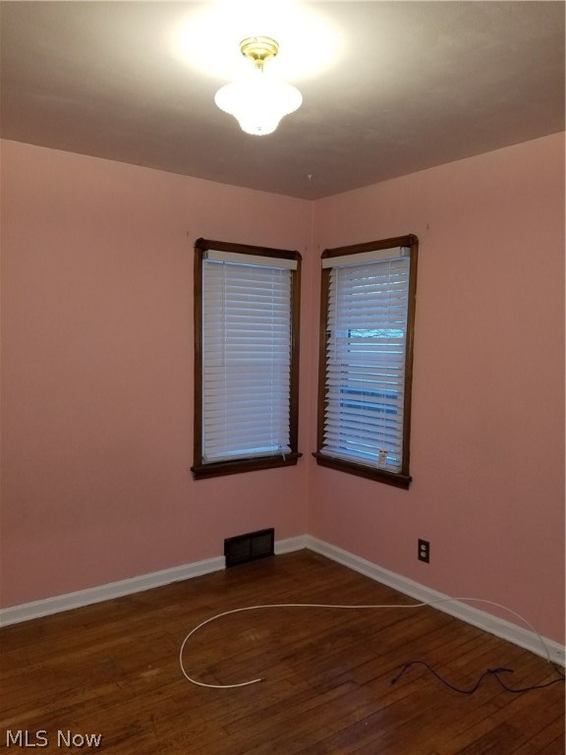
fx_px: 567
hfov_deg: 53.1
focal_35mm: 26
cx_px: 283
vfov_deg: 67.3
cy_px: 378
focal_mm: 4.3
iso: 125
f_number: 1.7
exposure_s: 1/16
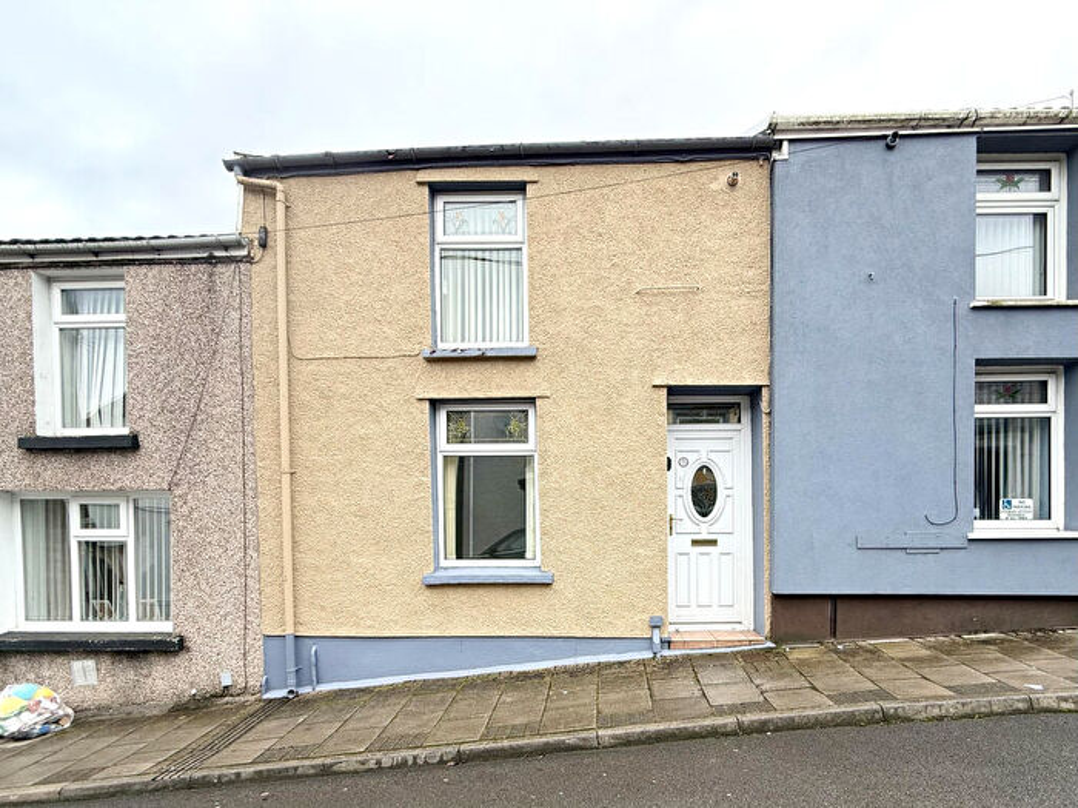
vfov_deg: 85.7
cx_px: 539
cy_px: 404
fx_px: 436
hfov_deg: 102.1
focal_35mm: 14
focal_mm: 2.22
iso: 50
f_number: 2.2
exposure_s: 1/99
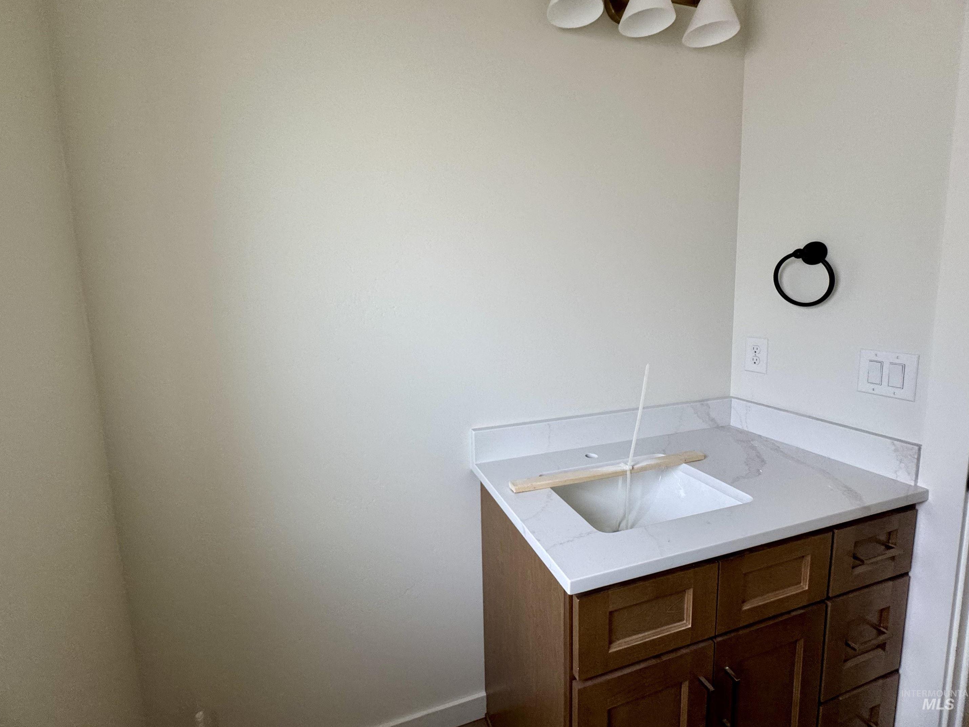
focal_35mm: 15
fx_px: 420
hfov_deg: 98.1
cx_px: 460
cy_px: 339
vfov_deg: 81.6
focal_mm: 2.22
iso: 160
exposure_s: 1/99
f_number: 2.2
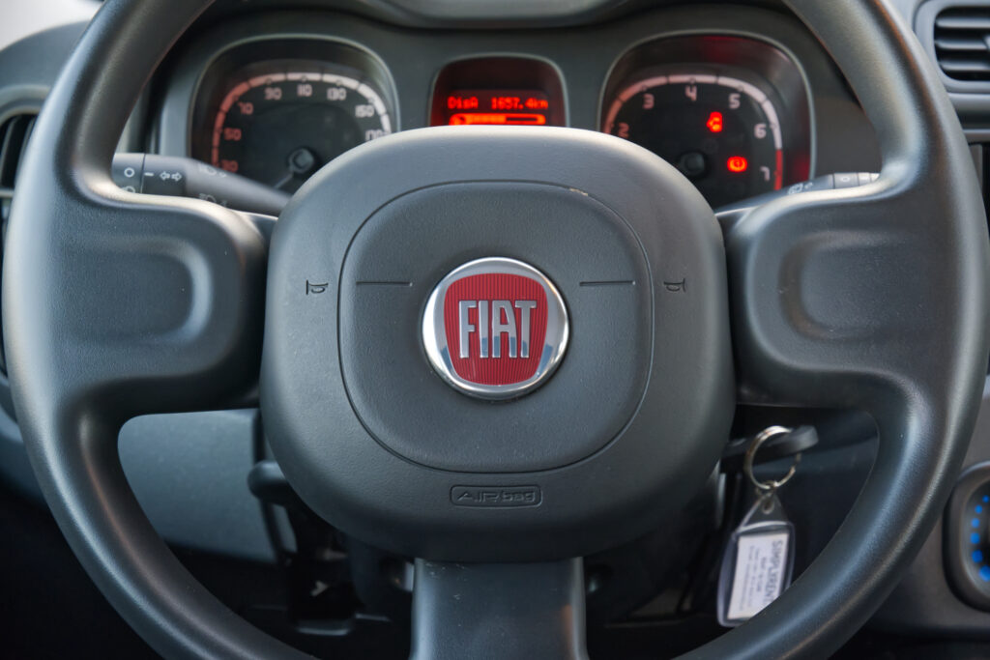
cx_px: 495
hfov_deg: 29.7
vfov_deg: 20.0
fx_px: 1870
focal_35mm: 68
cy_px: 330
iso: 2000
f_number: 7.1
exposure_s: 1/80
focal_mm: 45
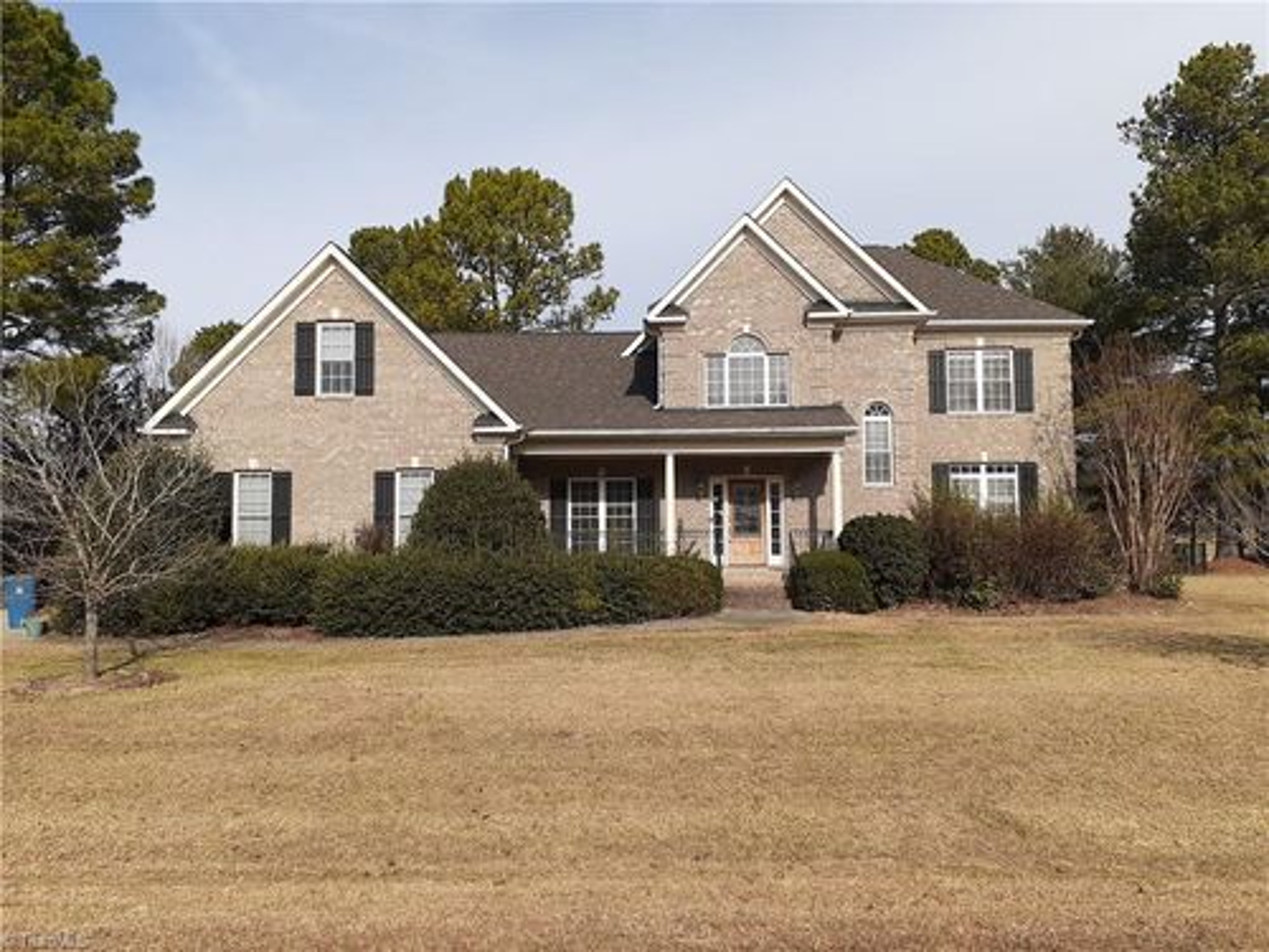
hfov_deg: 65.3
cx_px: 634
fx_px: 990
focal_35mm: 27
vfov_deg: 51.4
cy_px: 476
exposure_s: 1/2132
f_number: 1.9
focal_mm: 3.6
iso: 40
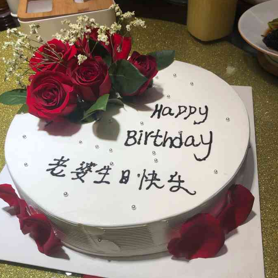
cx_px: 135
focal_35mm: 34
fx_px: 309
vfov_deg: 48.3
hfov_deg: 48.4
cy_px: 156
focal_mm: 3.99
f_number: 1.8
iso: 20
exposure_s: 1/369
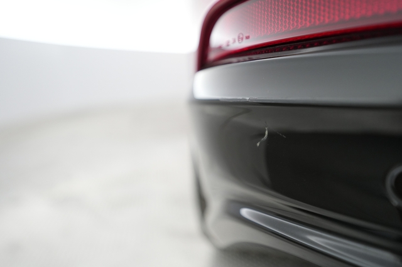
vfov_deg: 46.4
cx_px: 201
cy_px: 134
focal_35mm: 28
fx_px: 312
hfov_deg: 65.5
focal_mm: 28
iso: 1600
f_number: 2.8
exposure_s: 1/100
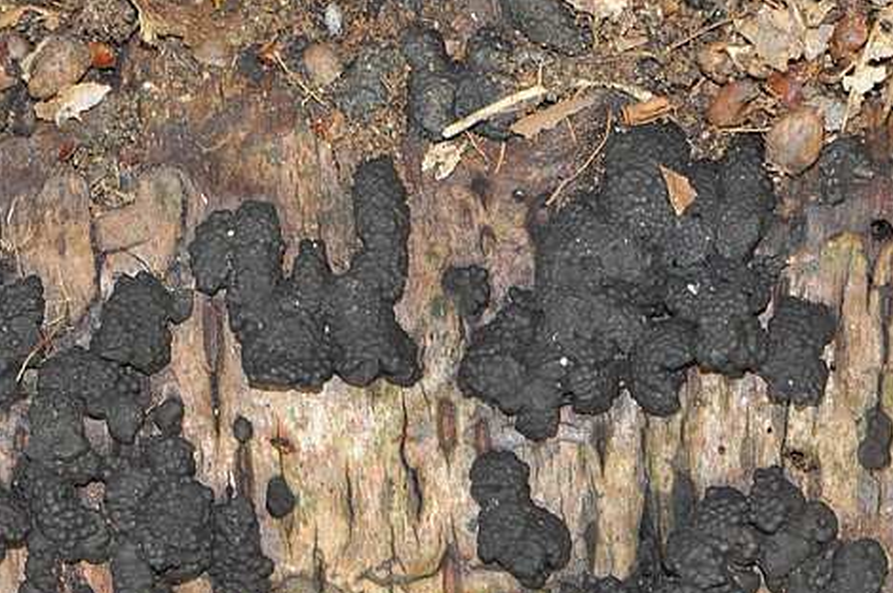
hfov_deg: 9.5
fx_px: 5372
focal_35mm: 217
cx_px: 211
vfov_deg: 6.3
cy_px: 425
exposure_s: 1/30
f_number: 11
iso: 3200
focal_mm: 85
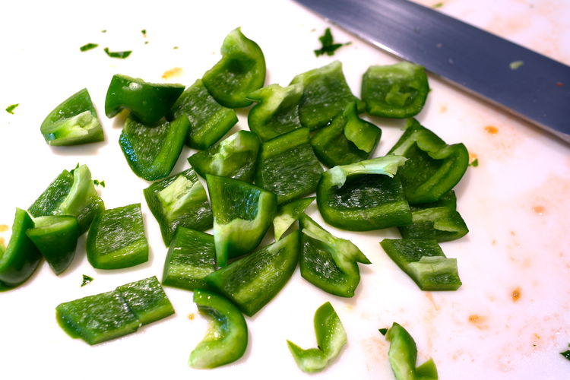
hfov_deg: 43.6
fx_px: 712
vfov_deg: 29.9
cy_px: 190
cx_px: 285
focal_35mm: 45
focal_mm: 30
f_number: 2.8
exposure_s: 1/42
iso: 160
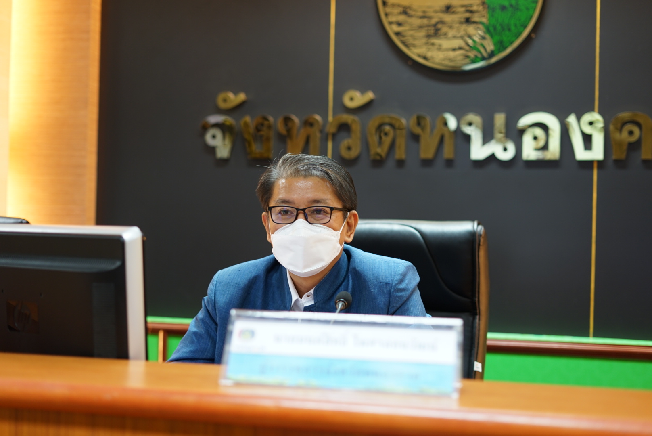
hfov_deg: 39.6
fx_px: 906
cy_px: 218
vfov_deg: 27.0
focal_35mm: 50
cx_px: 326
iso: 400
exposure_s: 1/40
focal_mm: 50
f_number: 2.2
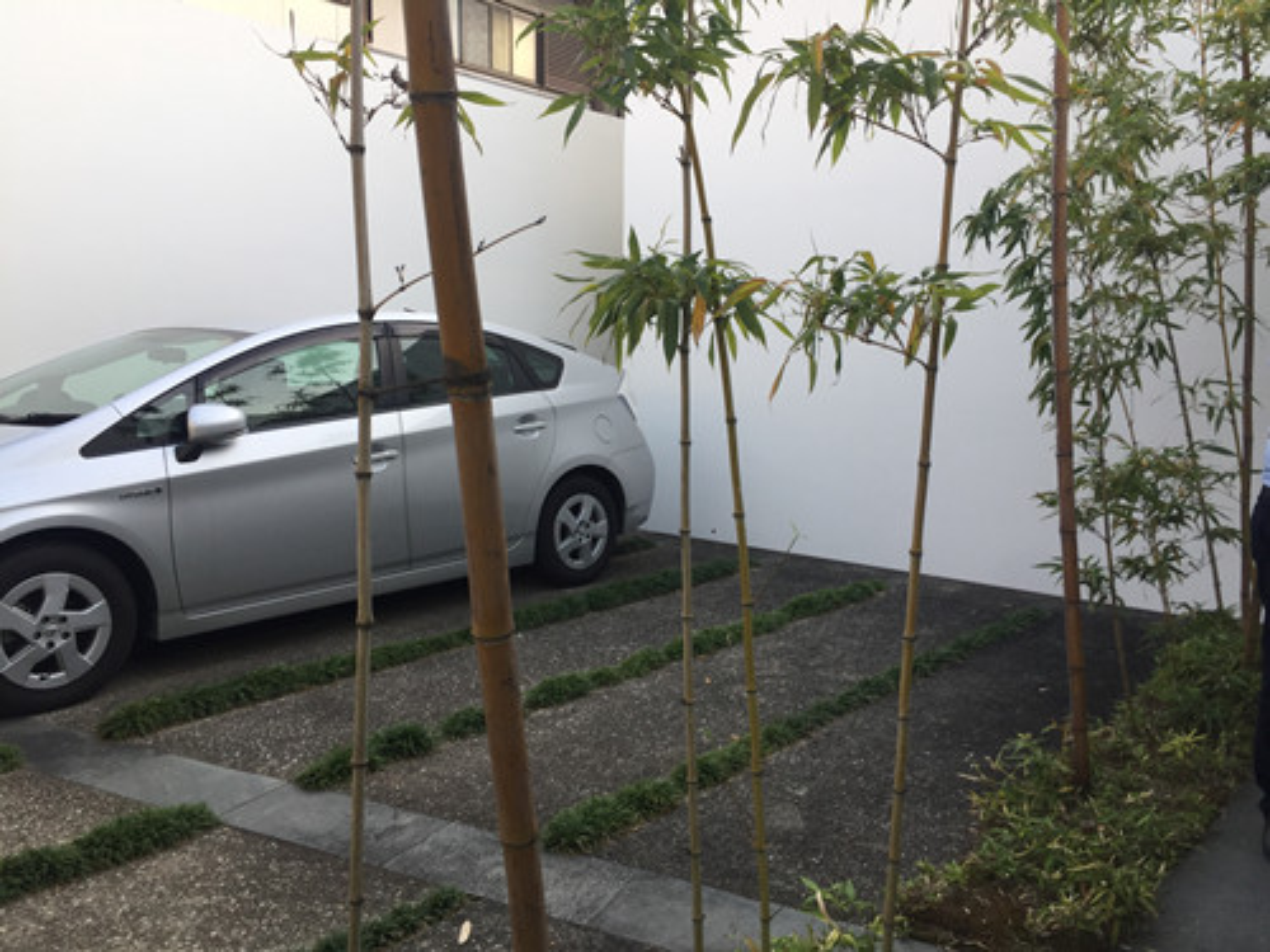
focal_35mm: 29
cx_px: 635
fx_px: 1064
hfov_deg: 61.7
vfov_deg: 48.2
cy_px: 476
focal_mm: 4.15
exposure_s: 1/120
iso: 32
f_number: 2.2
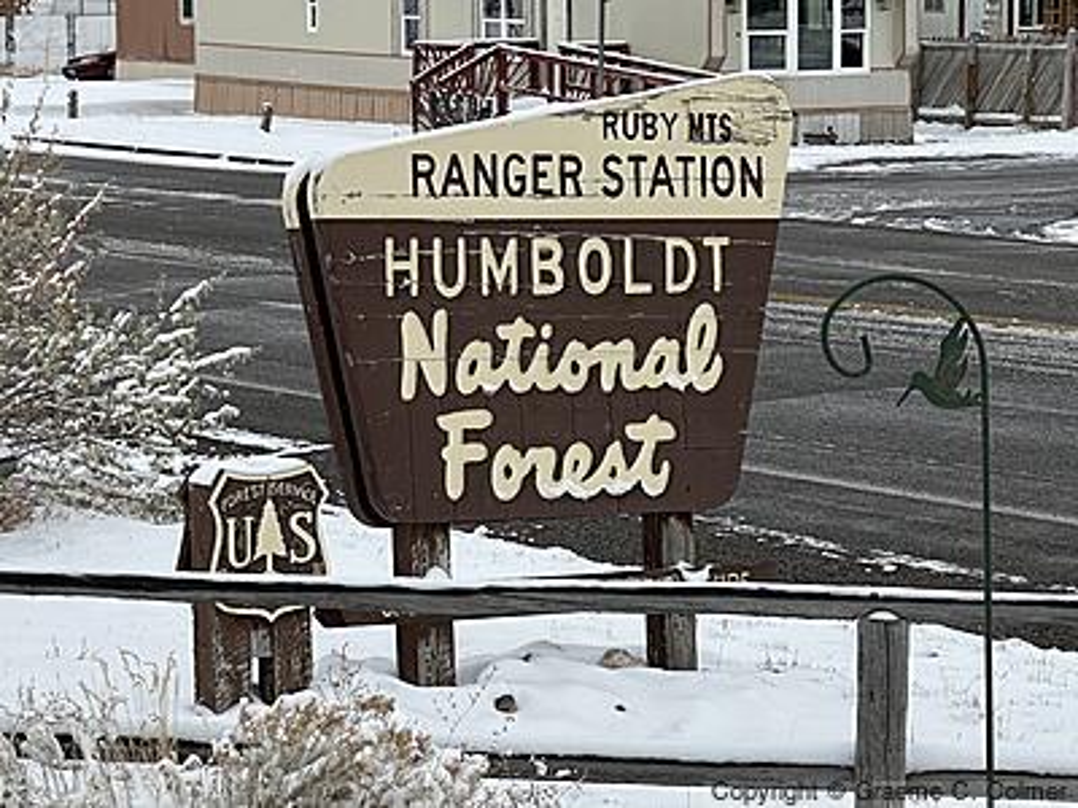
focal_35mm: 77
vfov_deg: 19.1
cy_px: 404
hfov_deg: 25.3
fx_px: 2398
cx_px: 539
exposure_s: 1/737
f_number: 2.8
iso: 32
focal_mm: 9
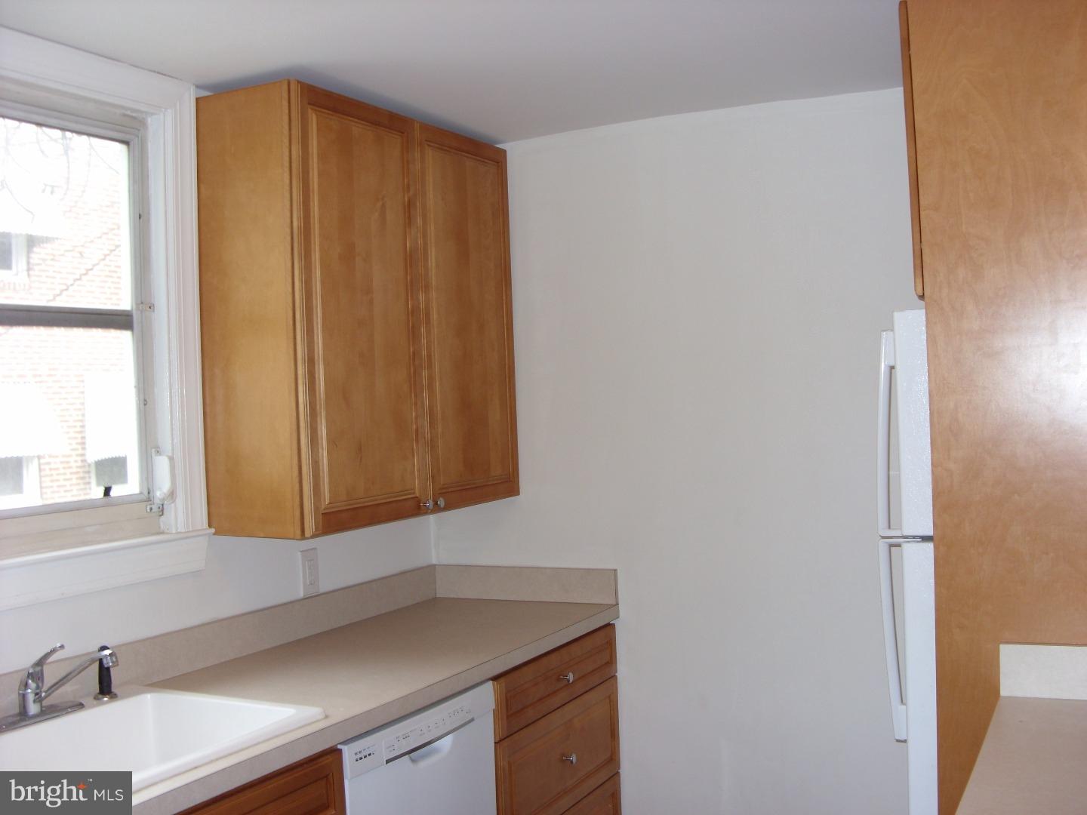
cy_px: 408
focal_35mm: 38
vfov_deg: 37.7
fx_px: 1193
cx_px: 544
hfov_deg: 49.0
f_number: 2.8
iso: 50
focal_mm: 6.3
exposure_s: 1/30
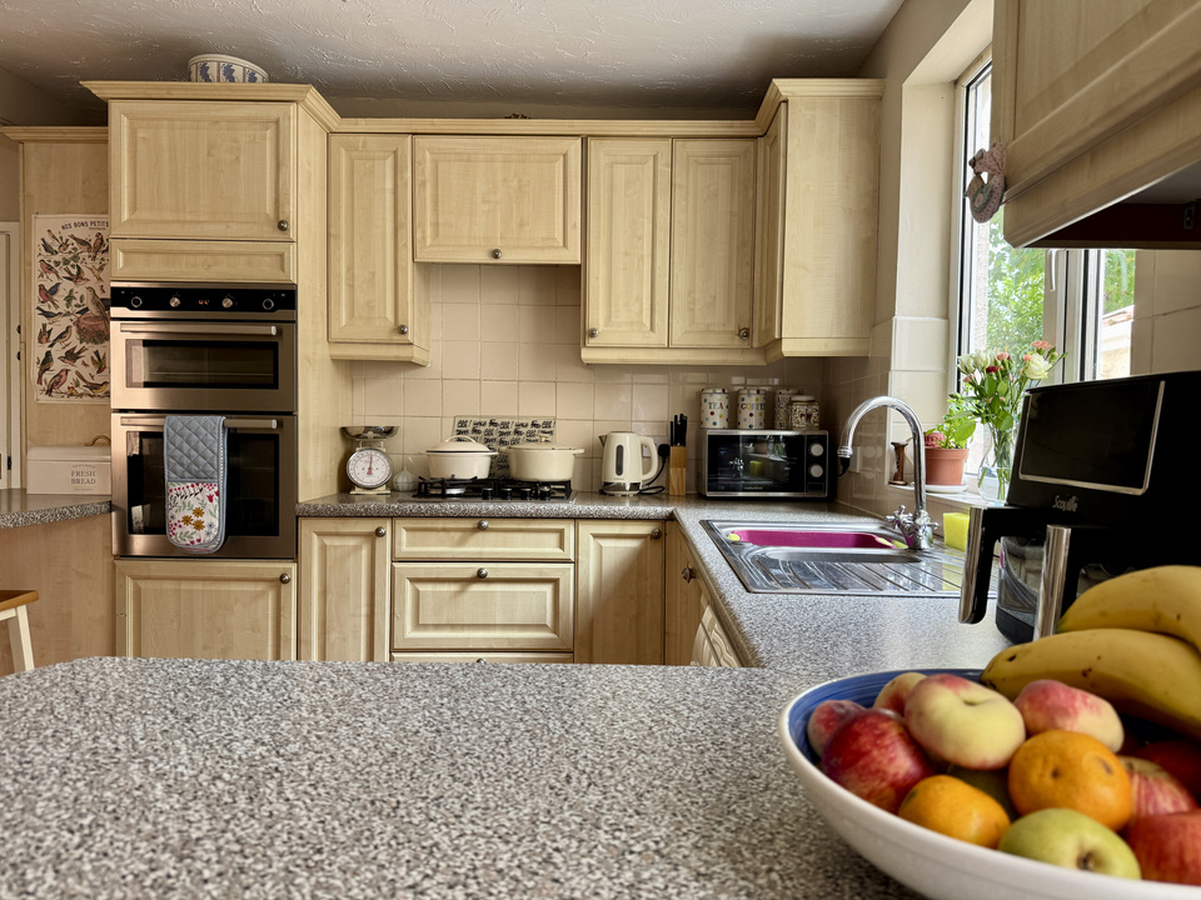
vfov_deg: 56.8
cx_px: 600
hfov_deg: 71.6
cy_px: 450
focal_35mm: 24
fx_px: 833
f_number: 1.78
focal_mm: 6.76
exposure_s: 1/121
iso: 80
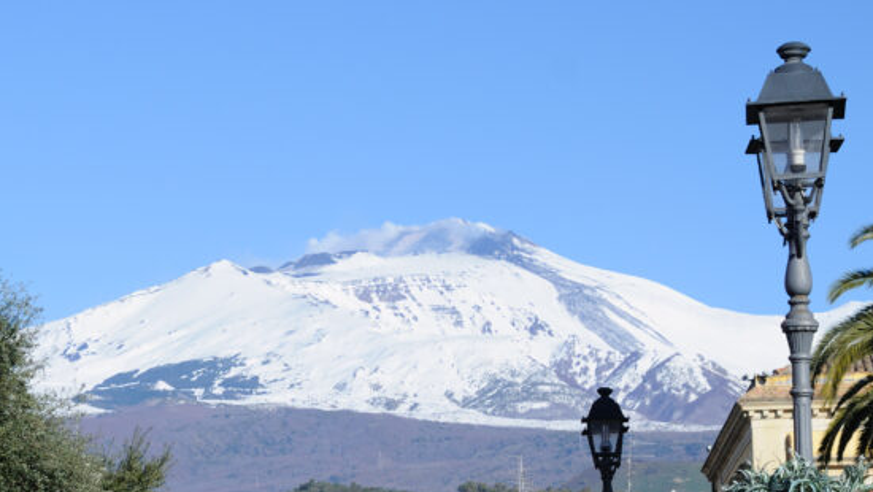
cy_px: 463
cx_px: 343
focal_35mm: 146
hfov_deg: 14.7
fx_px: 3381
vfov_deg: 8.3
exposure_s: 1/160
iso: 200
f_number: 6.3
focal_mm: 50
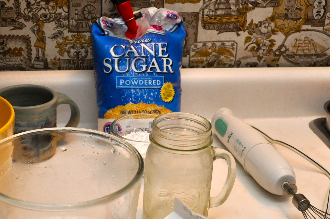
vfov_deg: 19.6
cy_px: 153
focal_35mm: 69
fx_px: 632
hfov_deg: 29.2
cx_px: 136
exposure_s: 1/60
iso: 800
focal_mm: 24
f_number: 4
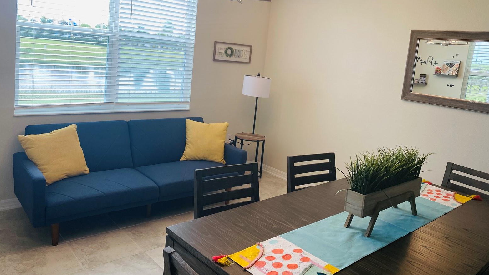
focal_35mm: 29
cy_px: 100
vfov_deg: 39.9
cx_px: 247
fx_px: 376
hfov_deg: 66.1
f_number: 1.8
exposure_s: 1/120
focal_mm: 4.25
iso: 50
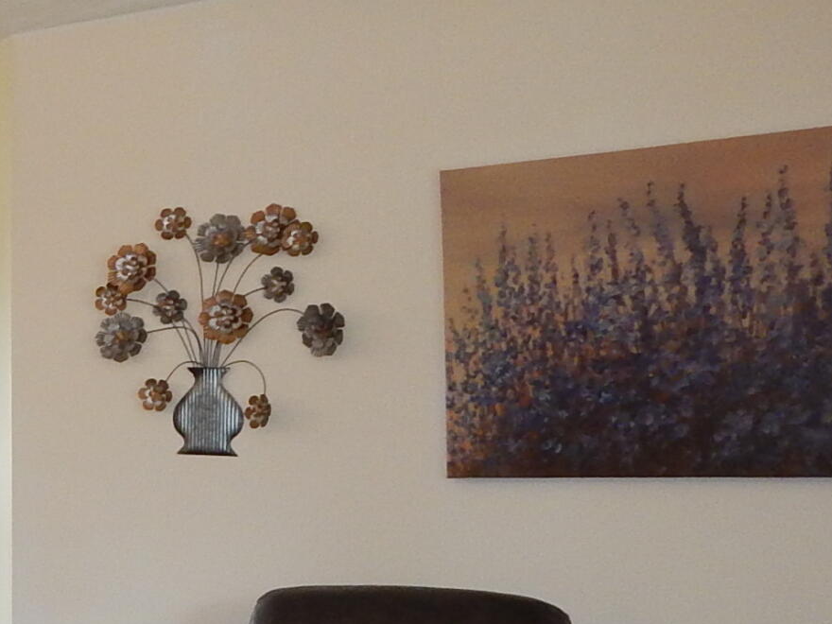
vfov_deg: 19.5
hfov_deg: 20.2
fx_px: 1803
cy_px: 459
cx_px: -580
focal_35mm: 75
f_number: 3
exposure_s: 1/30
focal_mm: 4
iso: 200
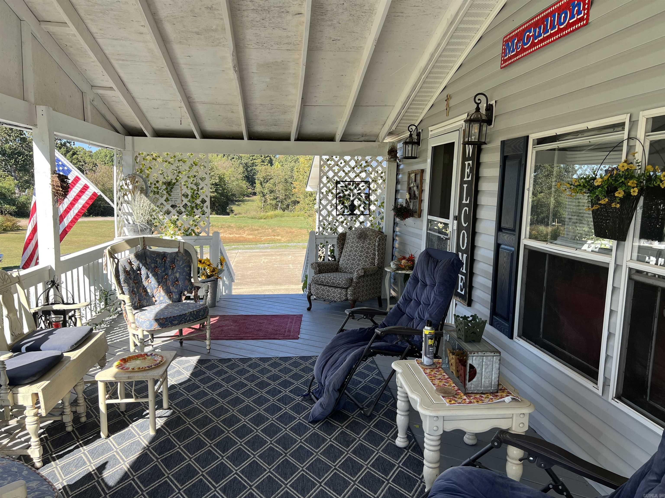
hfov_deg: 67.3
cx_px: 332
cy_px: 249
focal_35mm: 26
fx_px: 499
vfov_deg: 53.1
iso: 50
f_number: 1.5
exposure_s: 1/957
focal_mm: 5.7
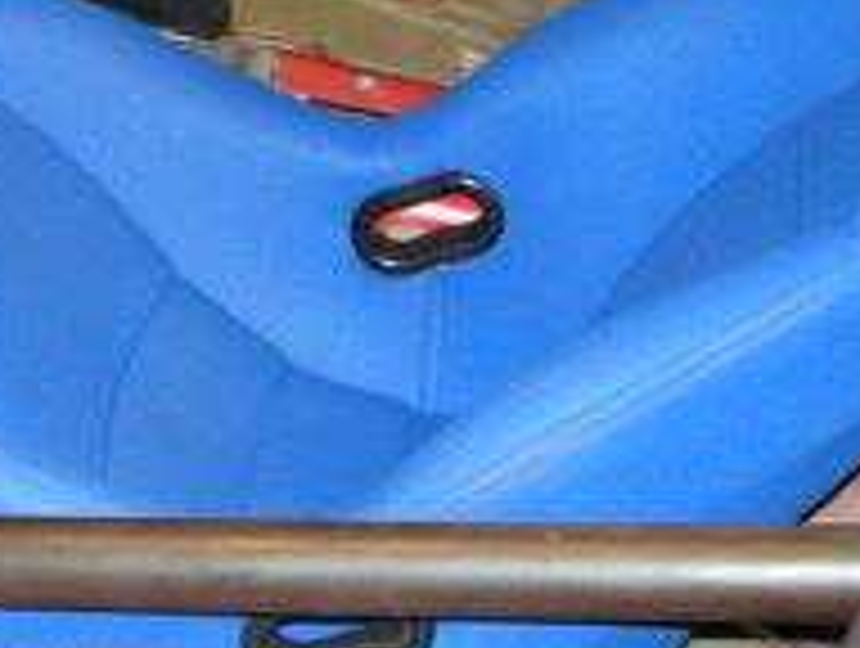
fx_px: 2912
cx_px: -32
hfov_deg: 16.4
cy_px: 22
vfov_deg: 12.6
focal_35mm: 117
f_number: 2.8
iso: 322
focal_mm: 5.7
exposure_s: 1/60
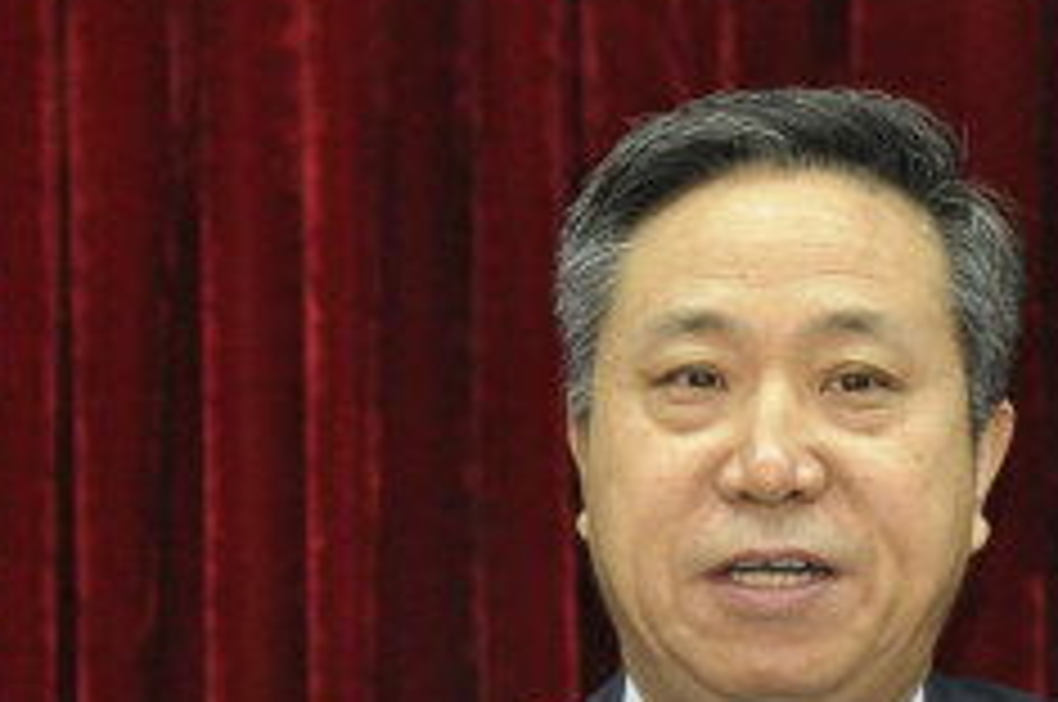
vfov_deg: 3.1
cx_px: 716
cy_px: 711
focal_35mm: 445
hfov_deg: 4.6
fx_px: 13072
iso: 800
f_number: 5.6
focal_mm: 105
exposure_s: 1/30
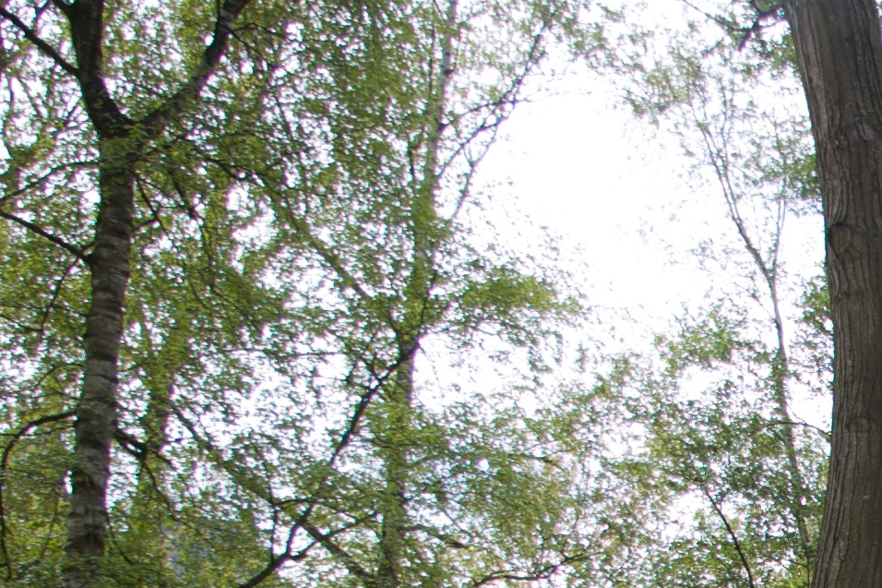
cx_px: 1350
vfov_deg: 14.9
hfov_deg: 20.3
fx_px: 2082
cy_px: 898
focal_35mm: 85
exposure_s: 1/350
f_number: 4.5
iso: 200
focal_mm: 18
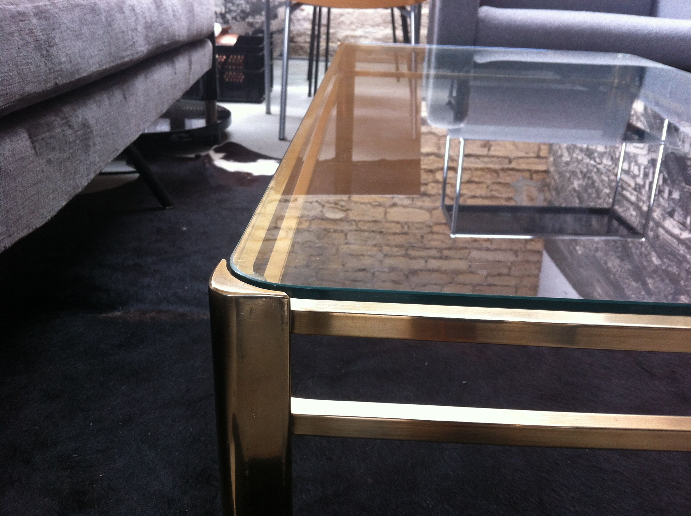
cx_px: 346
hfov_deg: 52.7
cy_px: 258
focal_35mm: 35
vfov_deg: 40.6
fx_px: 698
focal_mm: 3.85
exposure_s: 1/20
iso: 80
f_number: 2.8
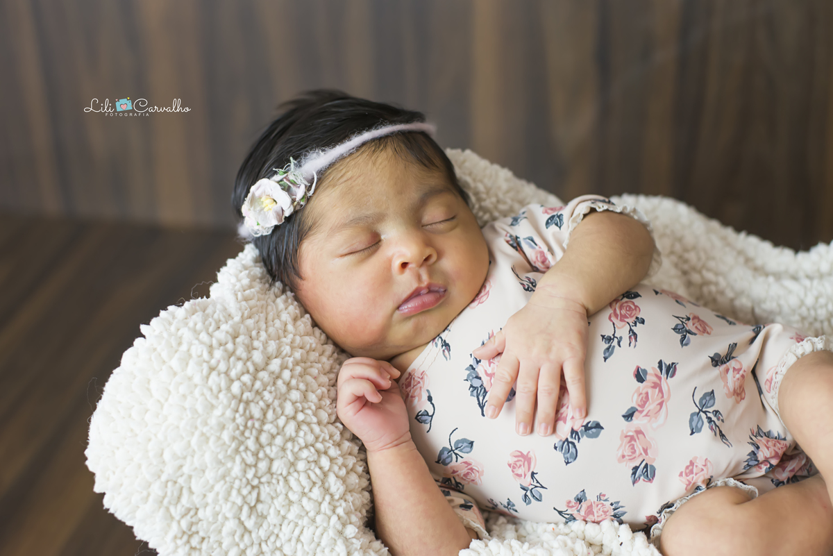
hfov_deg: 39.6
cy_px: 278
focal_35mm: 50
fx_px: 1157
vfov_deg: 27.0
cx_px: 416
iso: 1000
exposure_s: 1/125
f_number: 4
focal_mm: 50
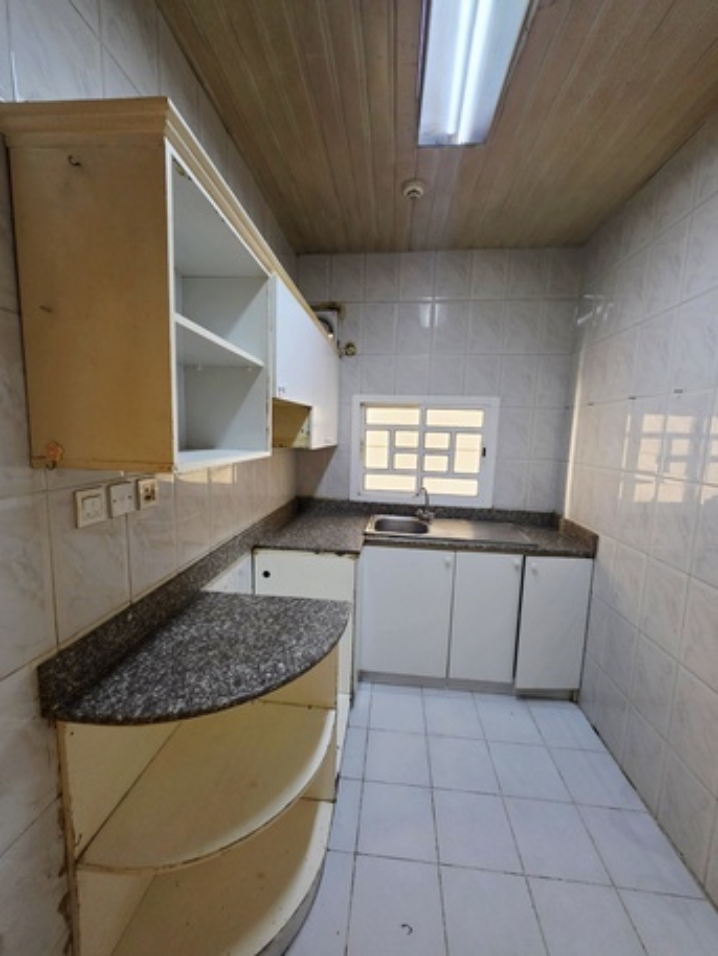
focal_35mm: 13
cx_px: 359
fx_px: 359
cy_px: 478
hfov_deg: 89.9
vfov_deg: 106.2
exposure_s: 1/50.3
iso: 500
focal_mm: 2.2
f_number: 1.9
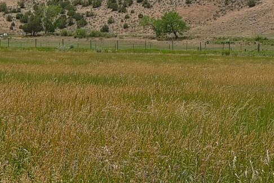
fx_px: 1362
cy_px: 35
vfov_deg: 7.7
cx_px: 395
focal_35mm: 179
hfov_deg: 11.1
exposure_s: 1/2000
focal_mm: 10.57
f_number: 2.8
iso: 100
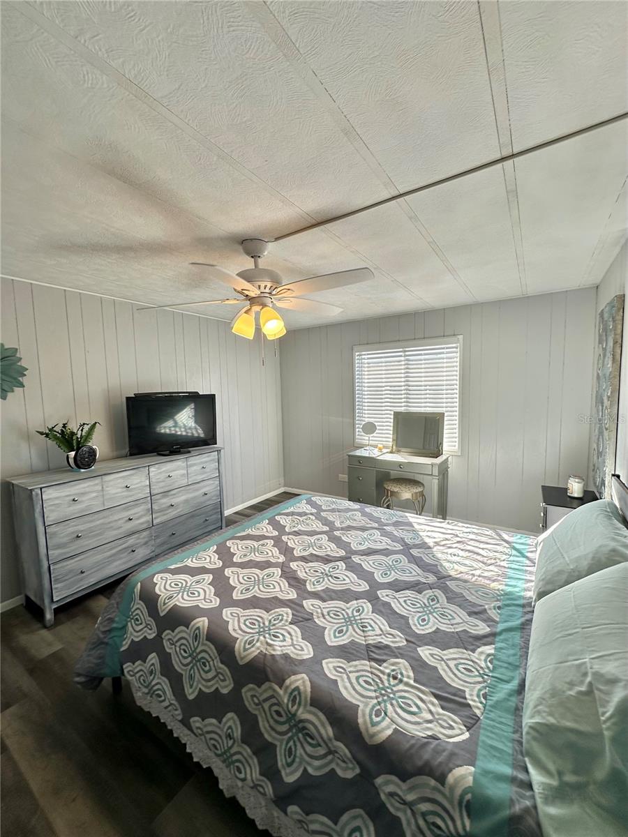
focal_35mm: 14
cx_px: 314
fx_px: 339
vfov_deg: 102.1
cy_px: 418
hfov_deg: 85.7
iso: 40
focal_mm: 2.22
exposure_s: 1/200
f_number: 2.2
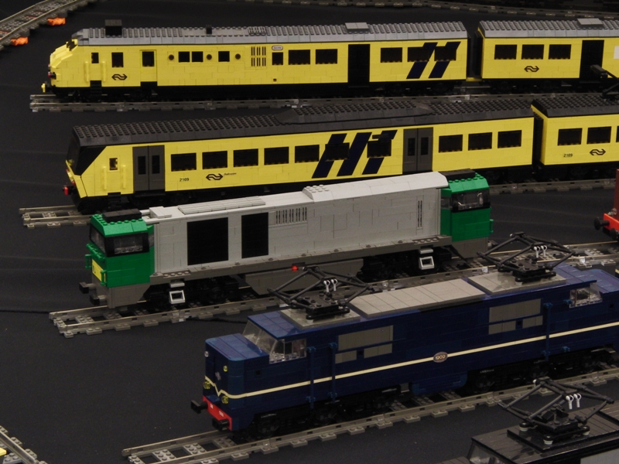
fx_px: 2289
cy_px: 232
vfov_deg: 11.6
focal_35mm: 128
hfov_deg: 15.4
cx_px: 310
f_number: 7.5
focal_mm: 22.6
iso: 100
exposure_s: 1
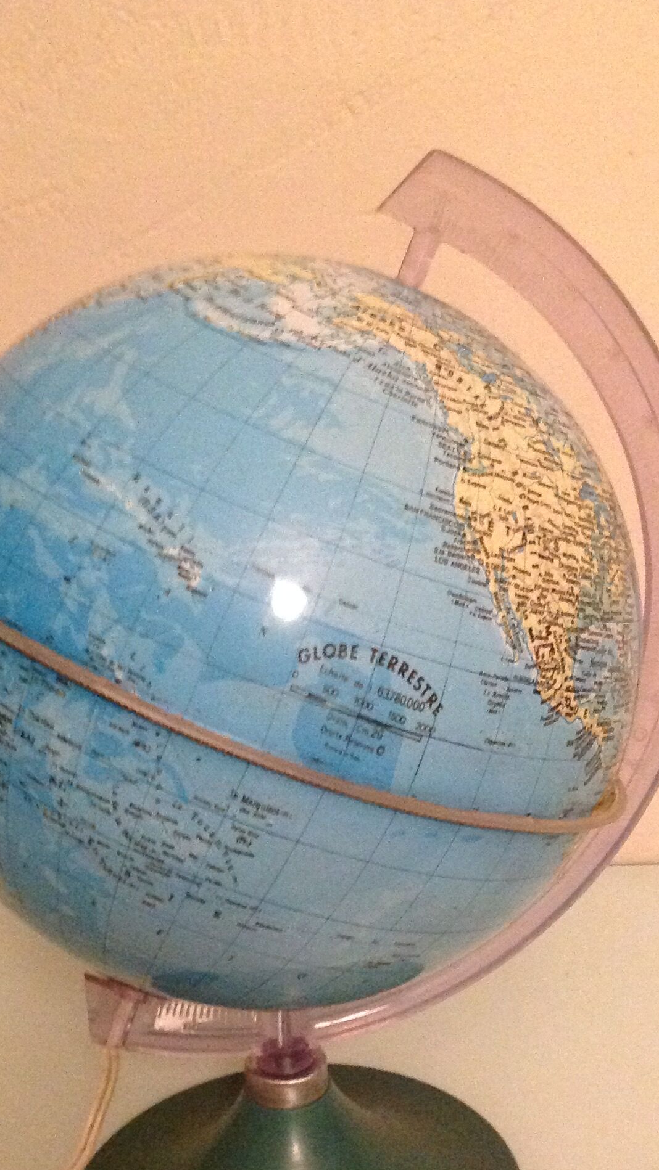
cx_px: 360
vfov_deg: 39.4
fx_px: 1615
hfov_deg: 23.1
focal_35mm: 52
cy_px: 778
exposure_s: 1/17
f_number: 2.4
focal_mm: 4.28
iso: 640
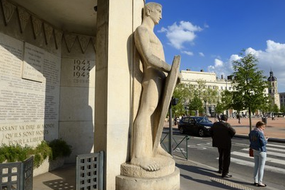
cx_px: 144
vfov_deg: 51.3
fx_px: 198
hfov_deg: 71.5
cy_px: 95
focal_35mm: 25
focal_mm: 24
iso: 200
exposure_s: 1/320
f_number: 10
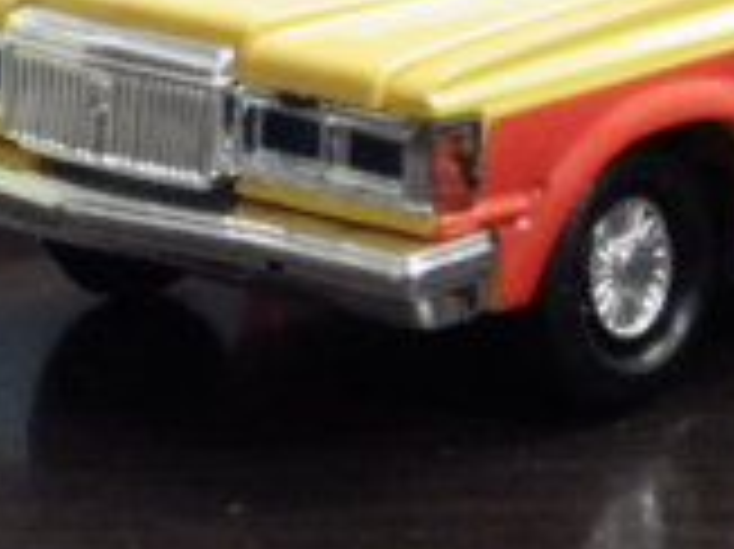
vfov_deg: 6.3
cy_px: -158
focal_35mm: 232
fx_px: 4916
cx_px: 144
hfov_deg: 8.5
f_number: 4
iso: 800
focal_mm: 10.7
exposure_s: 1/40
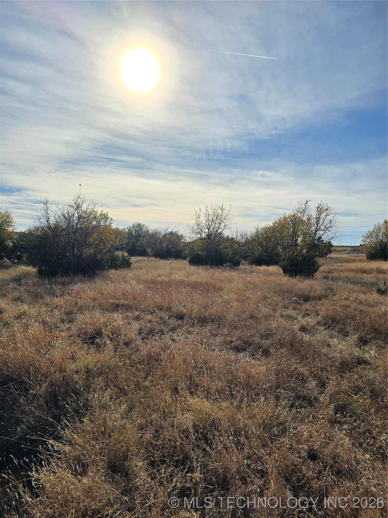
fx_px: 344
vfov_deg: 73.9
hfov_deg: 58.9
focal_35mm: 23
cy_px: 259
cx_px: 194
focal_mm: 6.3
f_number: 1.7
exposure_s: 1/2835
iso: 12
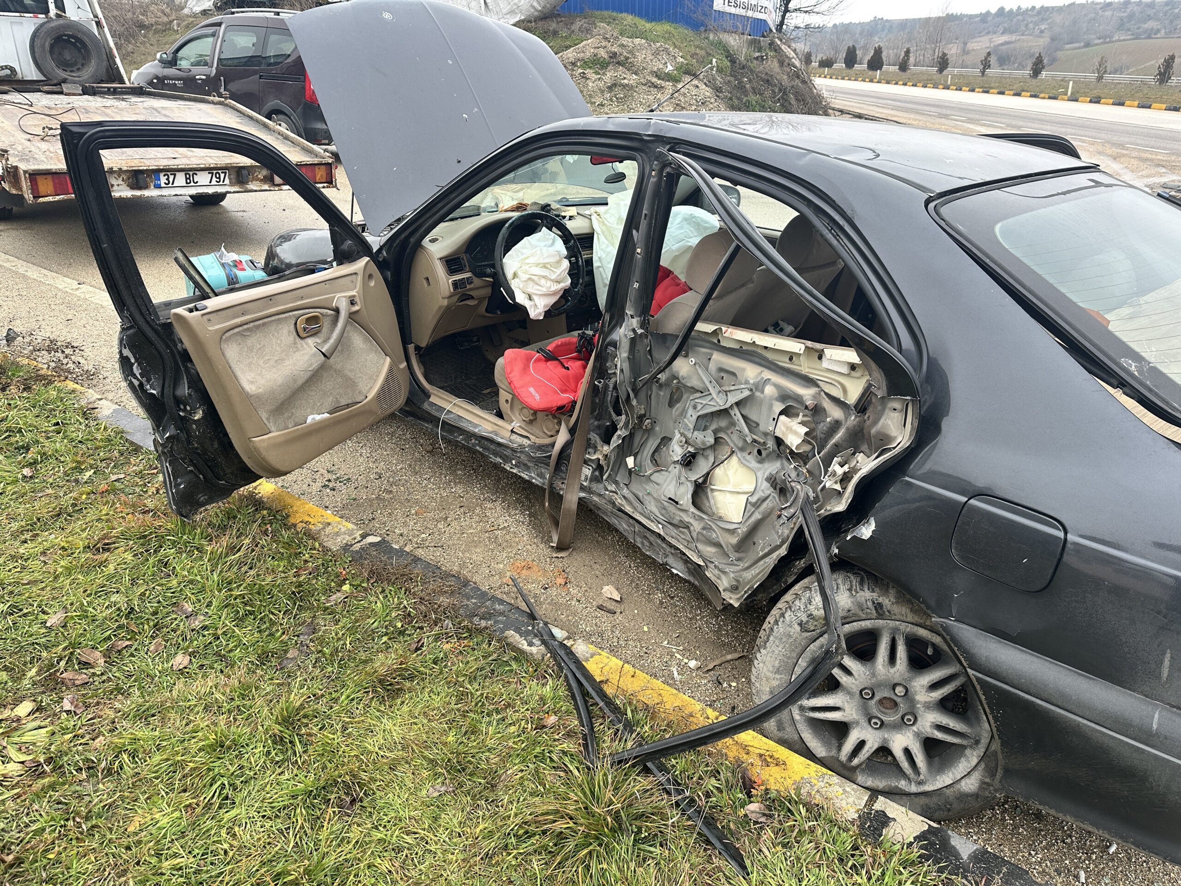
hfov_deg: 71.6
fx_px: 819
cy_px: 443
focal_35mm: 24
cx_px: 590
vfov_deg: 56.8
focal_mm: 6.86
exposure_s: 1/364
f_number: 1.78
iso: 80
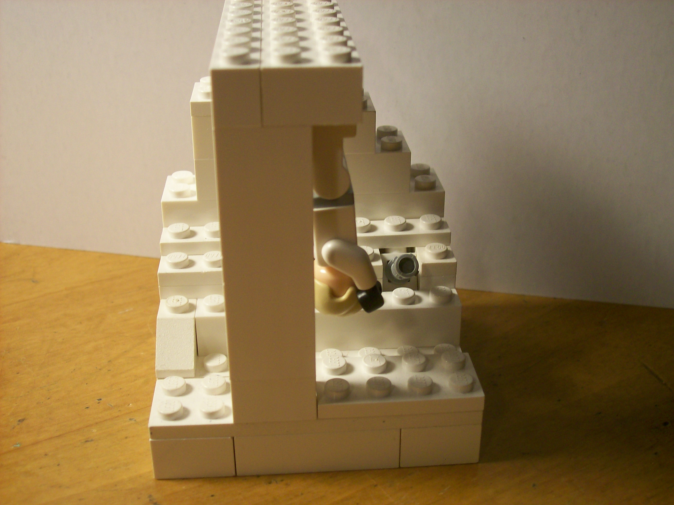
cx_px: 344
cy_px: 258
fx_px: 895
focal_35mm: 46
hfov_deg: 41.3
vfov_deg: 31.5
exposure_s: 1/45.4
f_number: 3
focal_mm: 7.6
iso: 80
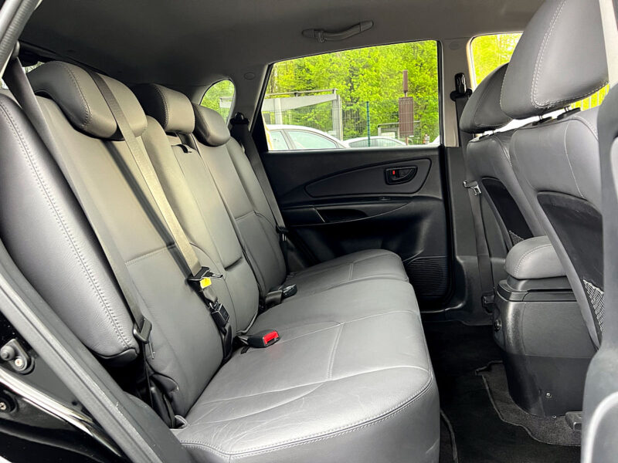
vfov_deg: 53.1
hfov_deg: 67.3
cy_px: 232
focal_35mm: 26
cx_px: 309
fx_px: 464
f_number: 1.5
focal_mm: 5.7
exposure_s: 1/60
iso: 250
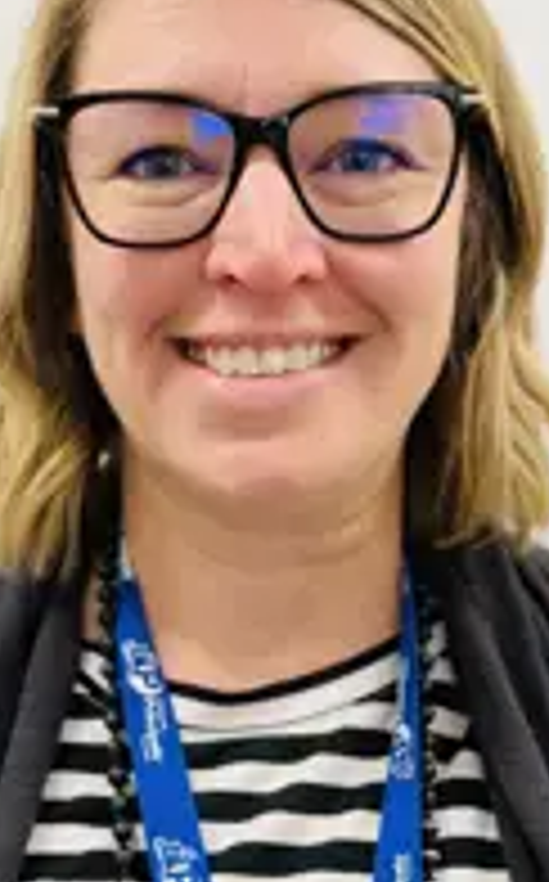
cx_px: 279
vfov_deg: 38.8
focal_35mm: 52
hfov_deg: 24.8
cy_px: 495
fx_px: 1249
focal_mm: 6.76
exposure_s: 1/60
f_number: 1.78
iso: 320
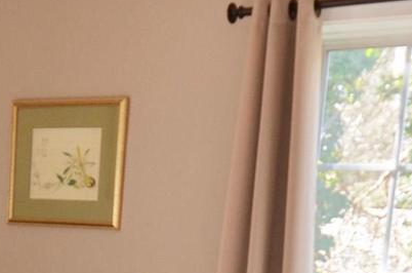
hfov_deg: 18.7
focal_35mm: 107
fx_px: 1222
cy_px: 459
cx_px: 17
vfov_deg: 11.9
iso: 400
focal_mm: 14
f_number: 4
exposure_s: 1/100
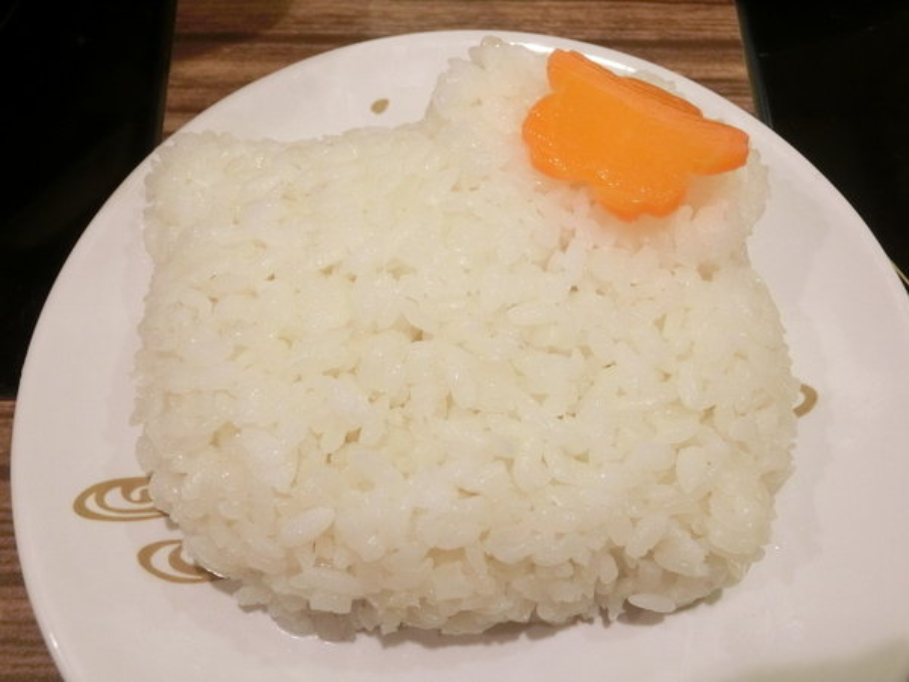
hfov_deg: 49.0
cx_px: 454
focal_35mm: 38
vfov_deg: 37.7
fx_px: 998
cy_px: 341
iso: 800
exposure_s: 1/60
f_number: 3.9
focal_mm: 6.67
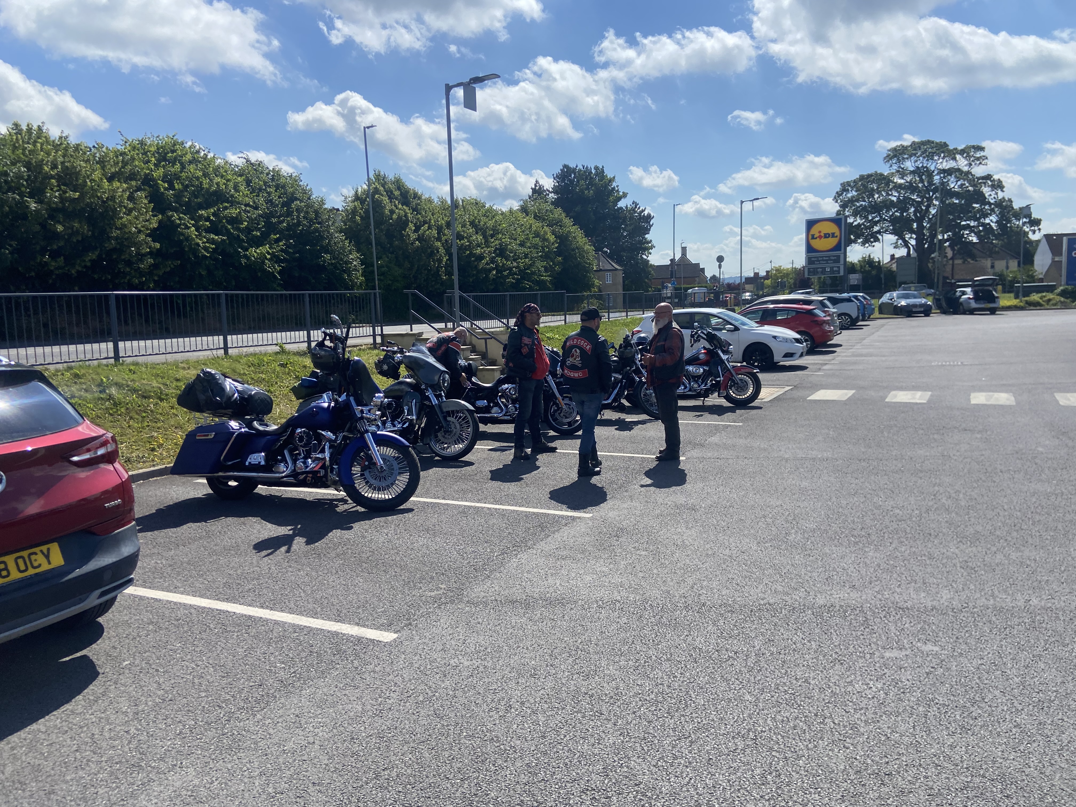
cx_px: 538
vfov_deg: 53.1
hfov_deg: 67.3
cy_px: 404
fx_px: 808
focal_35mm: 26
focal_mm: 4.25
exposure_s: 1/4444
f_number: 1.8
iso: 32
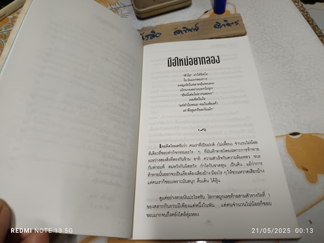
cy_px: 122
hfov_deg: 71.6
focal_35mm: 24
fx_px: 225
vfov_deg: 56.8
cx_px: 162
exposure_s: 1/50
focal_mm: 5.31
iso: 972
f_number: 1.7
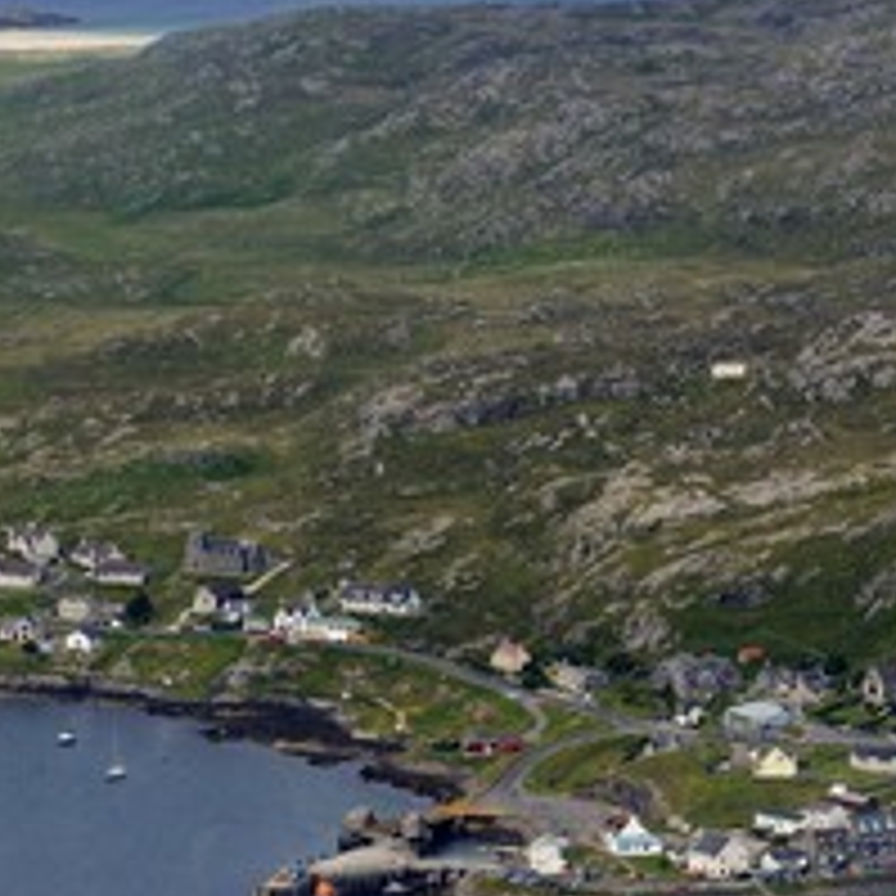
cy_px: 590
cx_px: 205
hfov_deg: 6.7
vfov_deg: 6.7
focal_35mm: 260
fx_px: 7614
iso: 200
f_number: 7.1
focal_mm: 145
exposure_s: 1/800
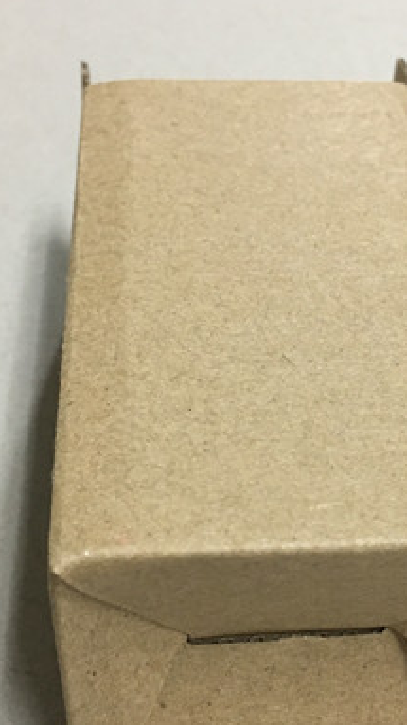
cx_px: 286
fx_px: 1057
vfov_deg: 37.7
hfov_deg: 21.7
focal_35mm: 55
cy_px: 428
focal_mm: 4.15
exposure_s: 1/10
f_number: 2.2
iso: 100
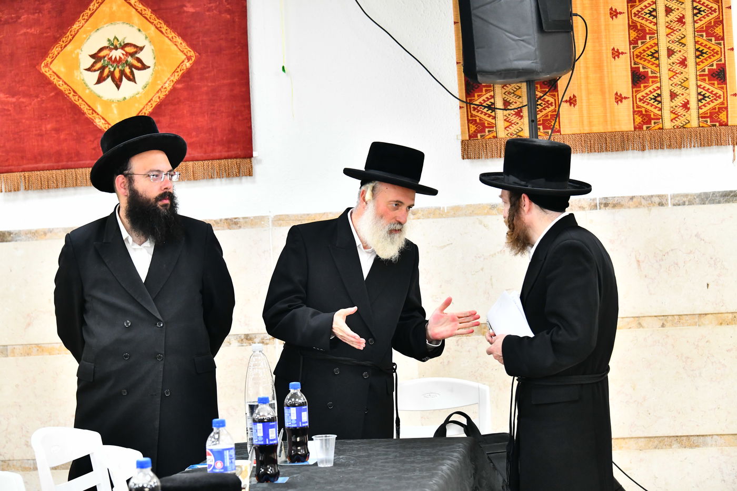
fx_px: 1842
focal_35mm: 90
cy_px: 246
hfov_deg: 22.6
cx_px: 368
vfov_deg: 15.2
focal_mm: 90
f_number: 5.6
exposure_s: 1/100
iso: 3200
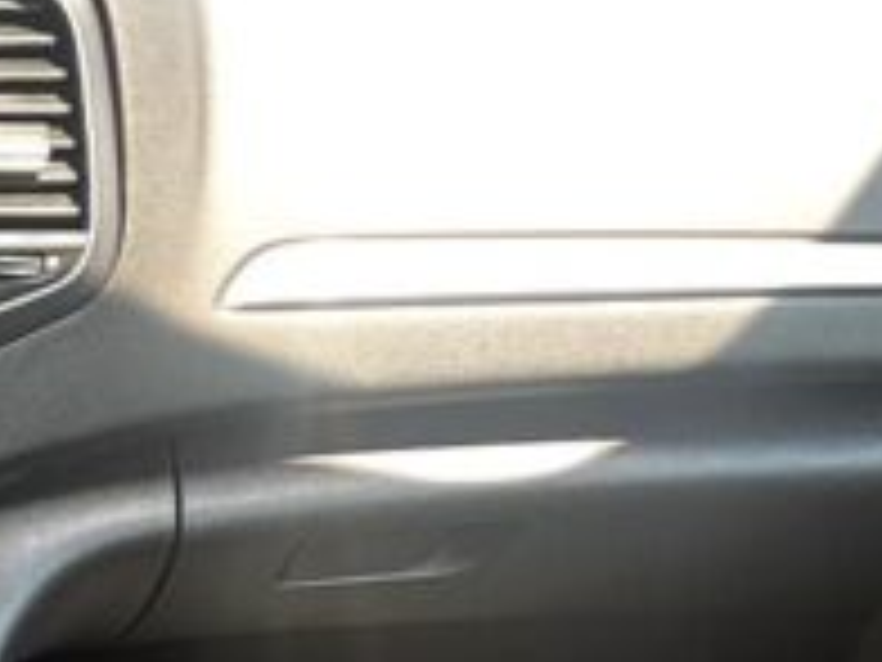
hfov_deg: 16.8
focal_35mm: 106
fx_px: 2701
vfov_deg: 13.0
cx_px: -436
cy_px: 1090
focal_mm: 5.1
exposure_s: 1/121
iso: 100
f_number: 1.6
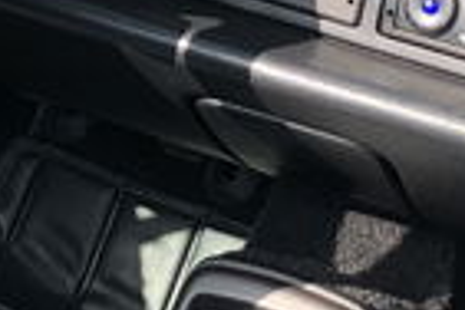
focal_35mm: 211
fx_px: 2725
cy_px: 241
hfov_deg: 9.8
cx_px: 244
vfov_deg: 6.5
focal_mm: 3.99
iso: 20
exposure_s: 1/193
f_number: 1.8
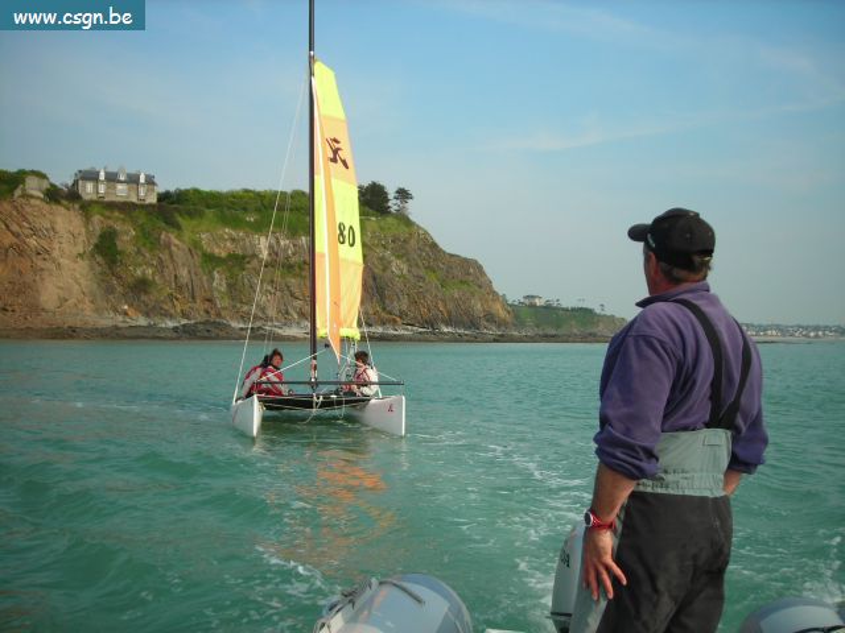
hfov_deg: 49.0
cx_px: 422
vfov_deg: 37.7
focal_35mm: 38
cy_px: 316
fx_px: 928
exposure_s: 1/130
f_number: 6.4
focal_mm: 6.3
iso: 50
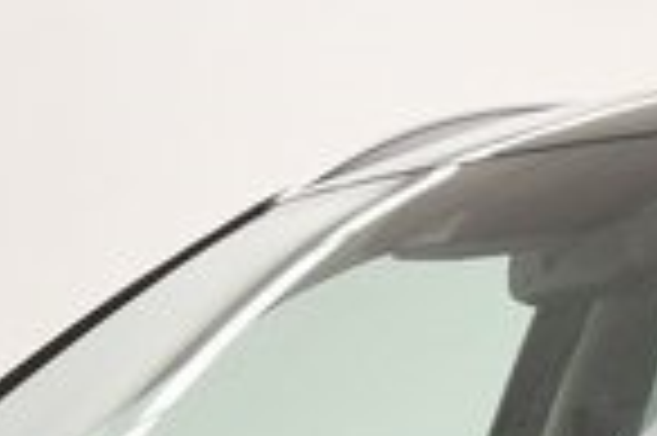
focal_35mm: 211
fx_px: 3846
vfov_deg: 6.2
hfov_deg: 9.7
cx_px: 536
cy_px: 1099
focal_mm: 20
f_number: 5.6
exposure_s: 1/125
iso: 800
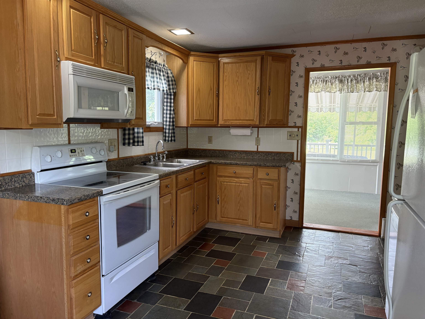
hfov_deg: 67.3
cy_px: 160
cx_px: 212
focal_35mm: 26
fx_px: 319
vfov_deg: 53.1
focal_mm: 5.96
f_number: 1.6
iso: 200
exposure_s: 1/60
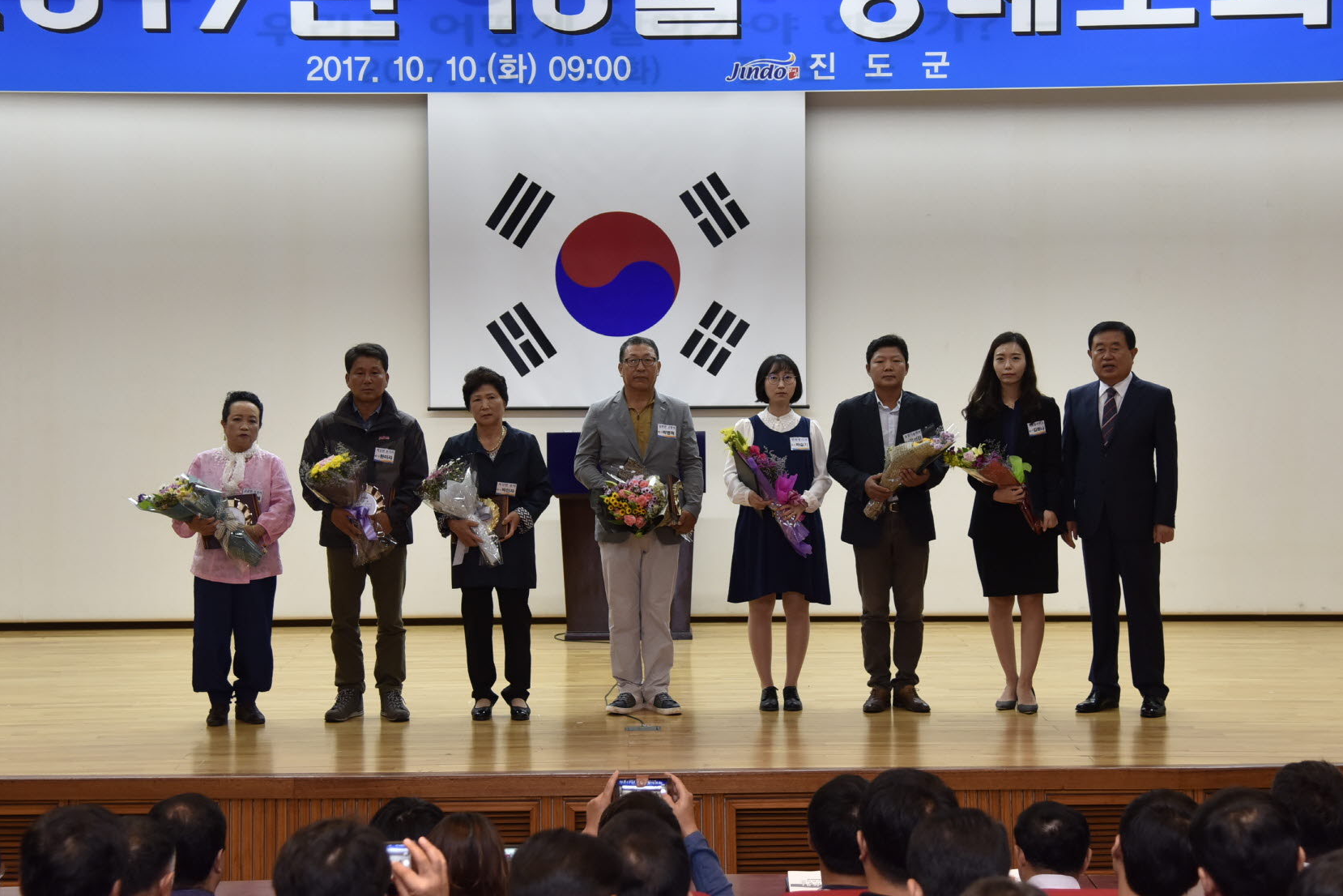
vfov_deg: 19.7
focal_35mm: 69
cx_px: 643
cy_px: 382
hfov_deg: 29.2
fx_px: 2574
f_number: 4
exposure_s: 1/100
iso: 800
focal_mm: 52
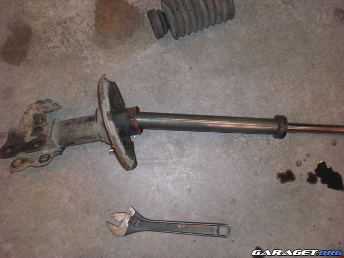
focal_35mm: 38
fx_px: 378
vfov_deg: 37.7
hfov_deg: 49.0
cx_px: 172
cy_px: 129
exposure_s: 1/60
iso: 200
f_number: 3.1
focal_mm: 6.3
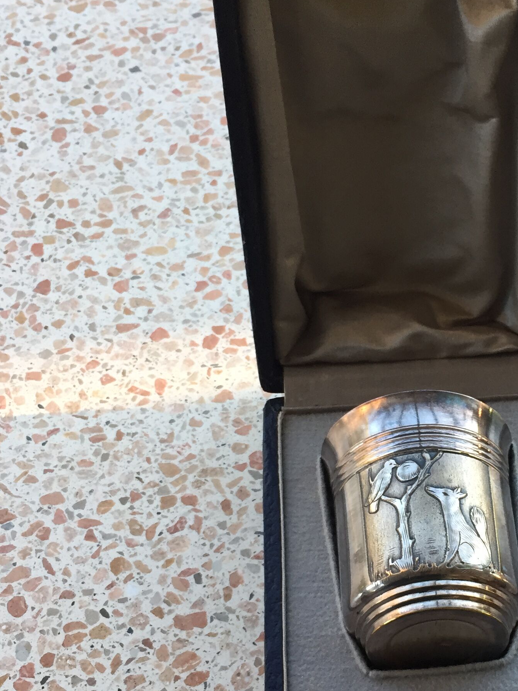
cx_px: 411
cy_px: 417
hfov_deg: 27.0
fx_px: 1058
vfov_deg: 36.0
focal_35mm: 53
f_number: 2.2
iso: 32
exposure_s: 1/33
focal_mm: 4.15
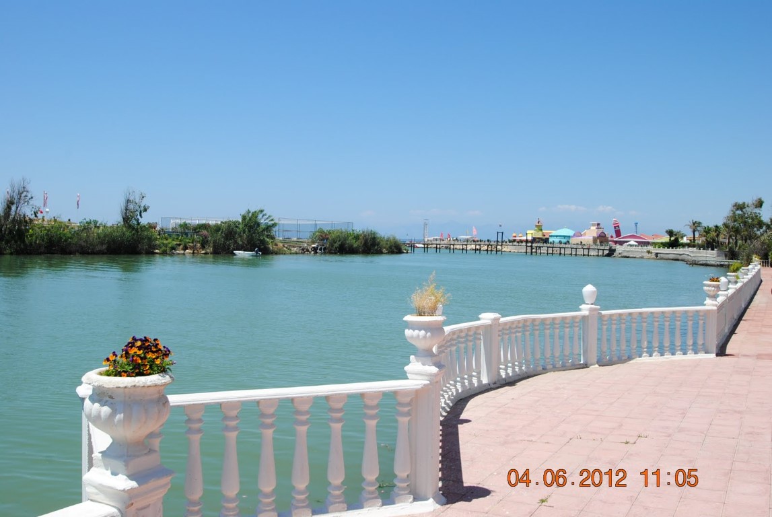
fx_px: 709
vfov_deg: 40.1
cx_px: 386
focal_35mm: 33
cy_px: 258
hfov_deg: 57.2
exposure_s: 1/250
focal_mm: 22
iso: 100
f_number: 8
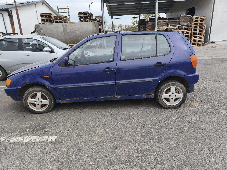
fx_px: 151
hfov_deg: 73.9
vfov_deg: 58.9
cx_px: 114
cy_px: 85
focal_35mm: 23
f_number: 1.65
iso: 50
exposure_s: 1/527
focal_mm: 6.14
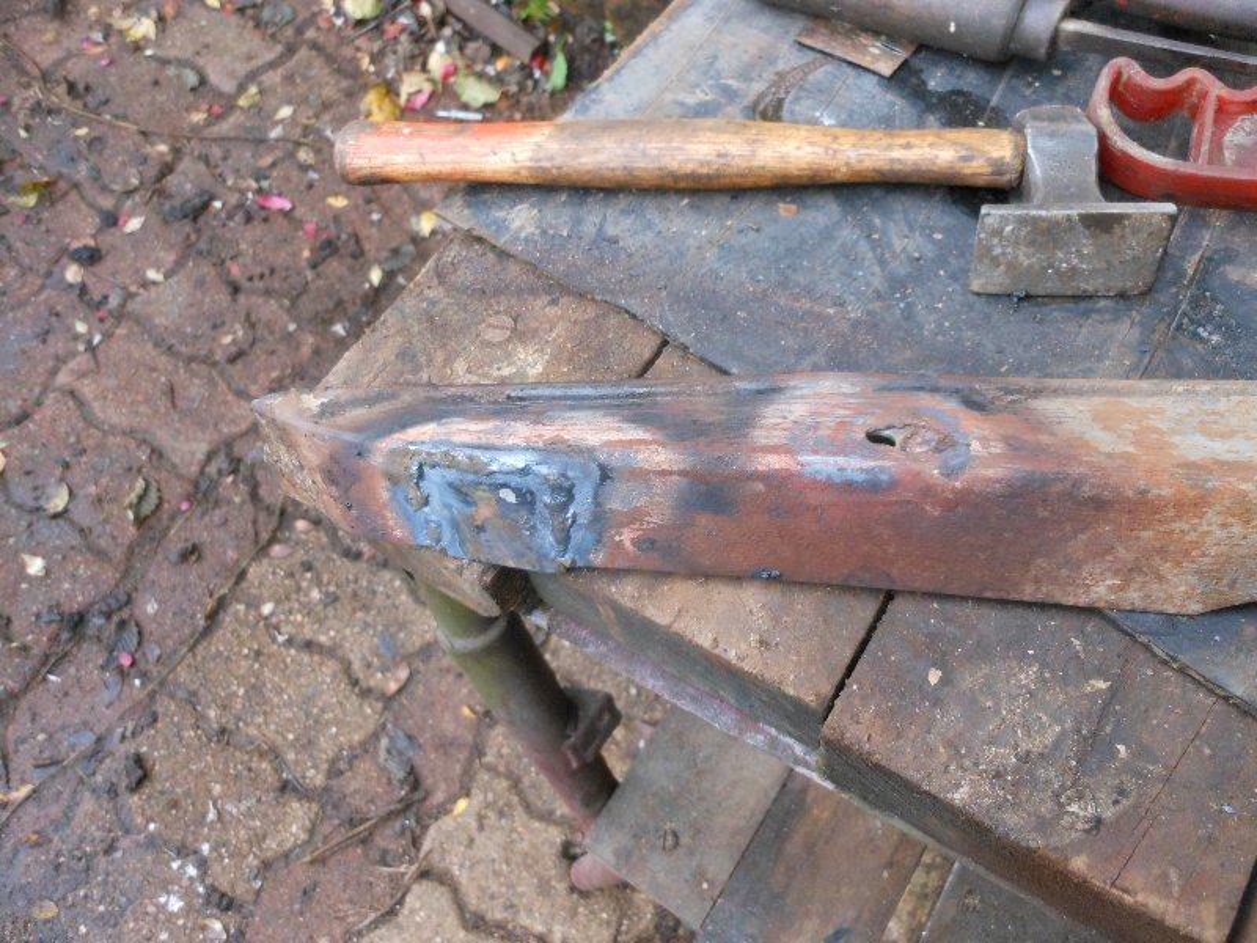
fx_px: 1017
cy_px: 472
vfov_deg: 49.7
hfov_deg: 63.4
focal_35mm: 28
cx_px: 628
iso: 400
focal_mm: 5
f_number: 3.7
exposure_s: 1/250
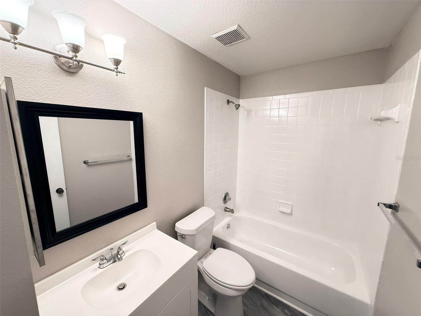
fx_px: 170
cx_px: 210
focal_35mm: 14
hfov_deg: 102.1
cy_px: 158
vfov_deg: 85.7
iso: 500
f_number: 2.2
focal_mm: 2.22
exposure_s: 1/60
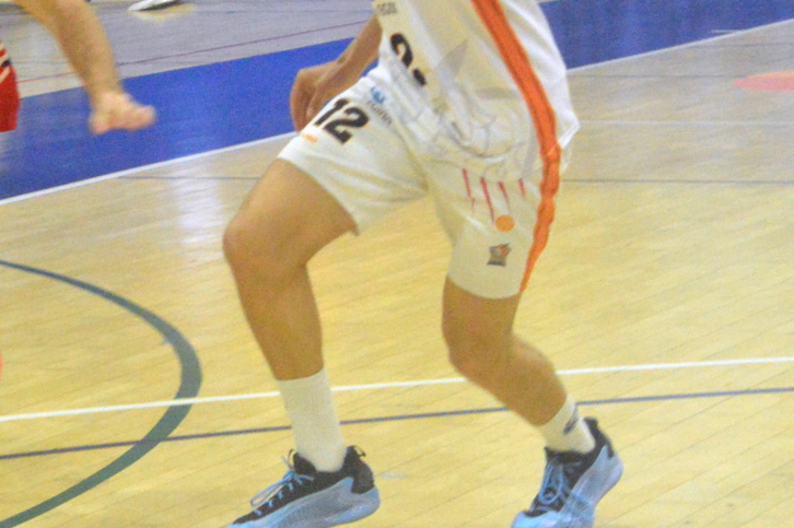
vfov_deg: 6.3
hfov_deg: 9.5
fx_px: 4783
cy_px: 130
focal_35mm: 217
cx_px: 168
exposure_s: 1/400
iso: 6400
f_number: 8
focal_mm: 70
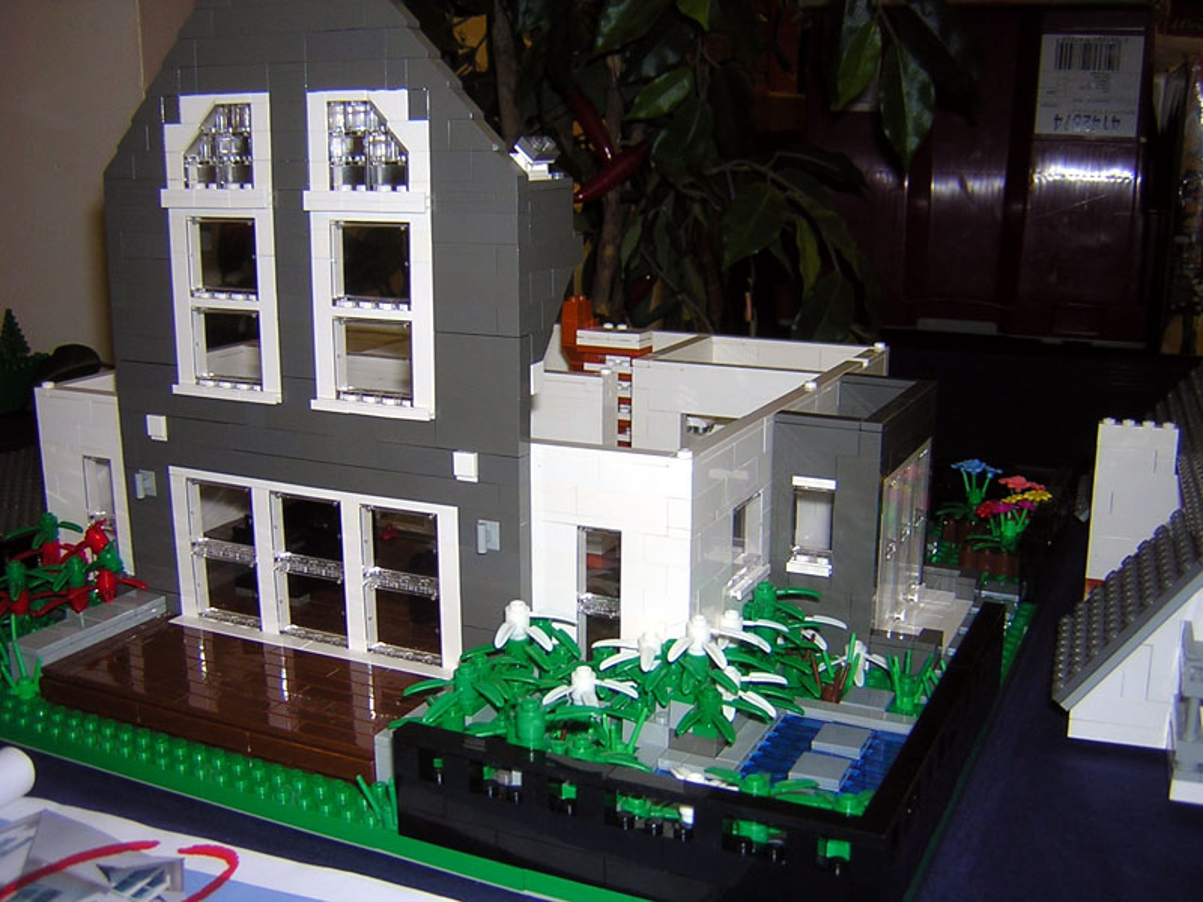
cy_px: 451
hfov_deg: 51.4
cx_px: 602
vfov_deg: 39.7
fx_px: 1251
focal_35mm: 36
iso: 100
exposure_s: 1/60.1
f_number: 2.6
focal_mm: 4.7
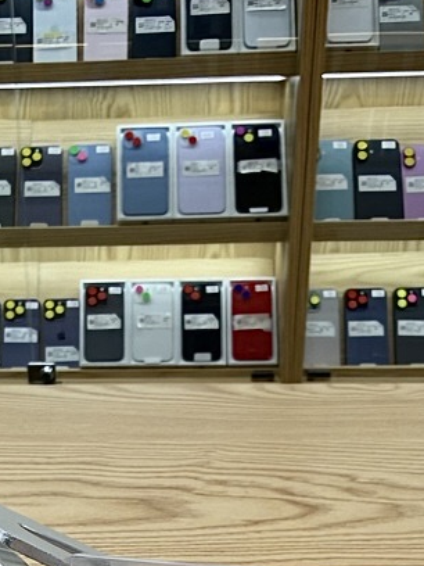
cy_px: 584
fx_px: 866
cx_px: 99
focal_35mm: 53
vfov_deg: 32.8
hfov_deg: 27.1
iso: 64
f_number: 2.2
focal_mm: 2.22
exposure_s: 1/120
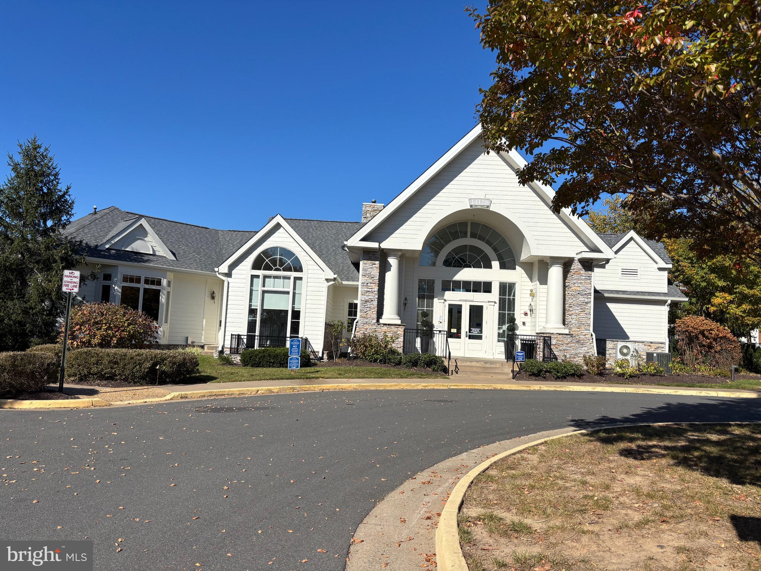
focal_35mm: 26
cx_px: 380
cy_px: 286
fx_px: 572
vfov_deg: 53.1
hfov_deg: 67.3
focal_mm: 5.96
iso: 50
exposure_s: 1/5348
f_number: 1.6
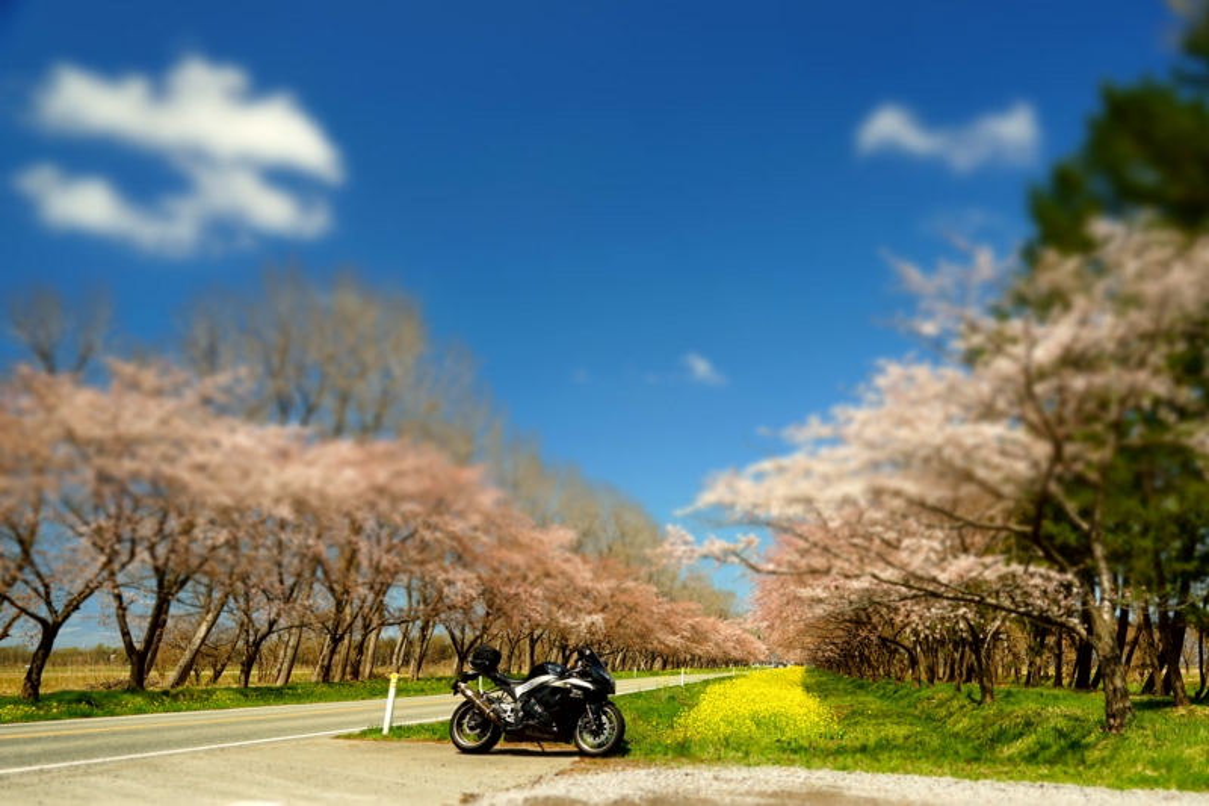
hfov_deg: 71.5
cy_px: 403
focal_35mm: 25
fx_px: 839
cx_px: 604
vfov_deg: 51.3
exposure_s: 1/90
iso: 100
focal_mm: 25
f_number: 8
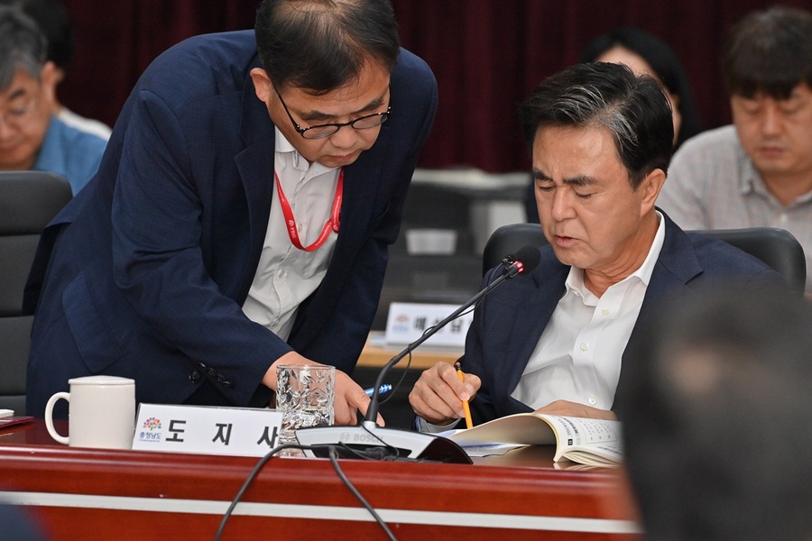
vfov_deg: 4.2
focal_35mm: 330
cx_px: 406
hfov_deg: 6.2
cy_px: 270
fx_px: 7443
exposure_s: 1/250
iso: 2500
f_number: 7.1
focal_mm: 330
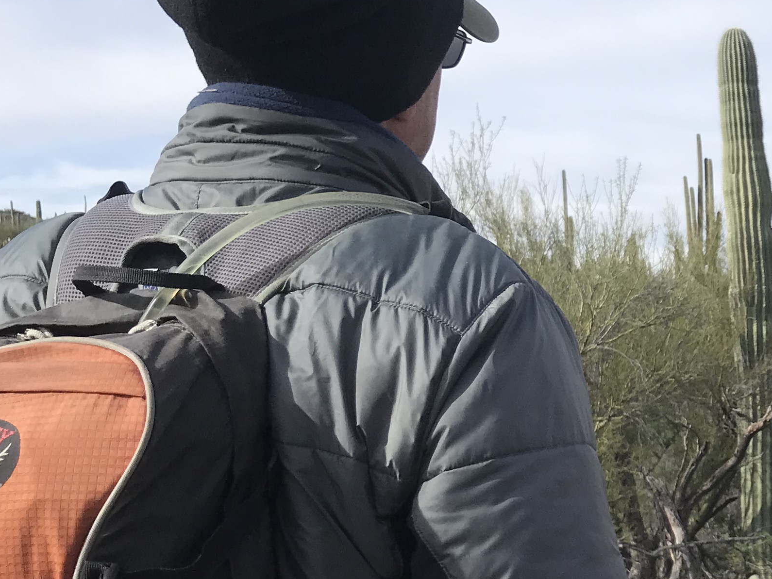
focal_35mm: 71
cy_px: 409
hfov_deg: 24.9
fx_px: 1584
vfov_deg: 20.6
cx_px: 906
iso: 20
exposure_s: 1/2398
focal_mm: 3.99
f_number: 1.8
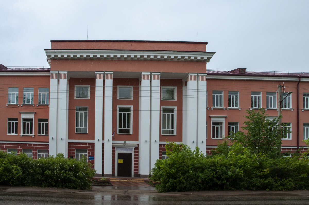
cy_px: 102
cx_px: 154
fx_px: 232
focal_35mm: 27
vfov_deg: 47.9
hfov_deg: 67.4
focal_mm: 18
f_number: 9
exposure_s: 1/320
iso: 640
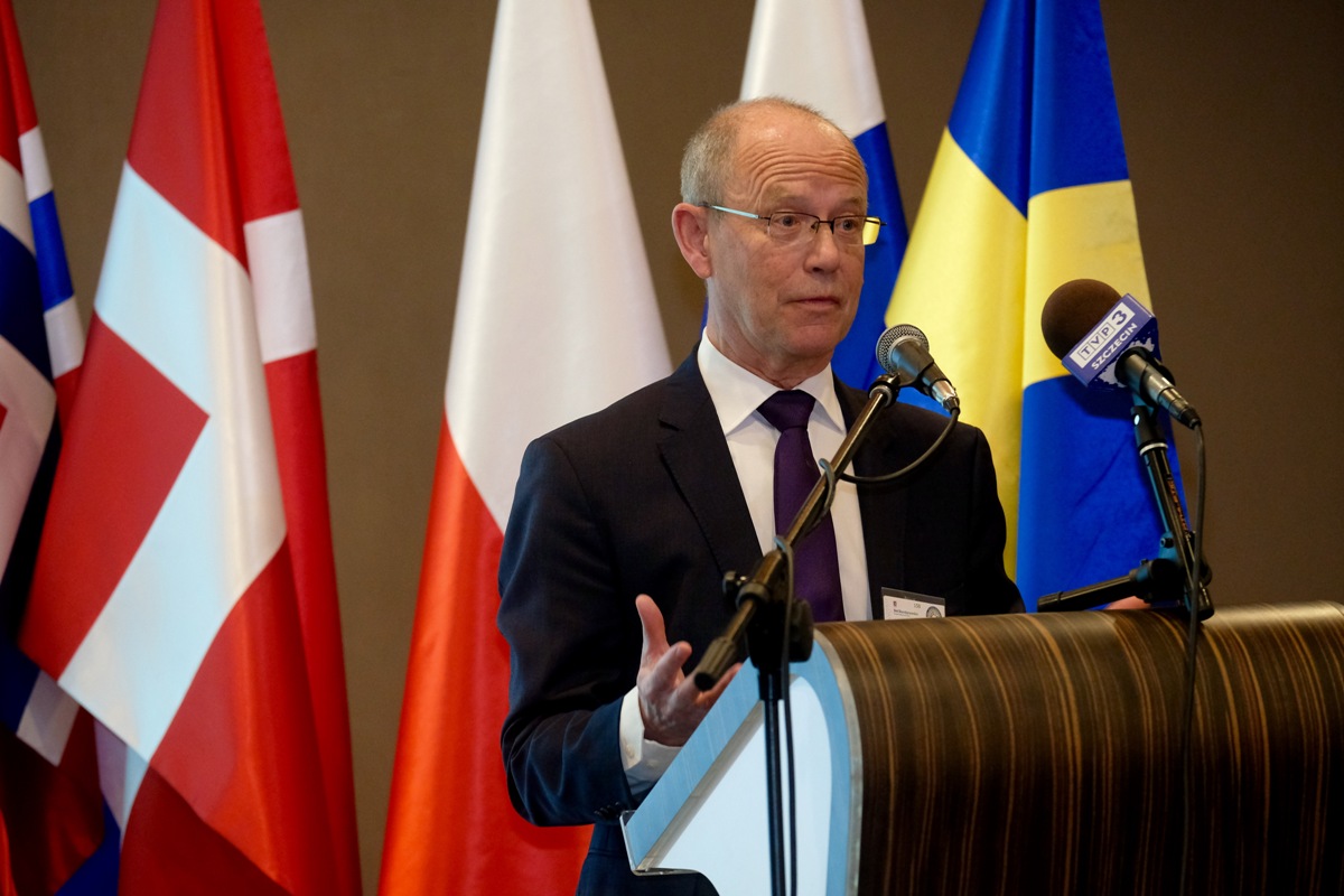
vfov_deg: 6.5
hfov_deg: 9.8
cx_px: 672
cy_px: 448
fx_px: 7839
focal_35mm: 210
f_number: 4
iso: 3200
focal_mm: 140
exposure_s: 1/60
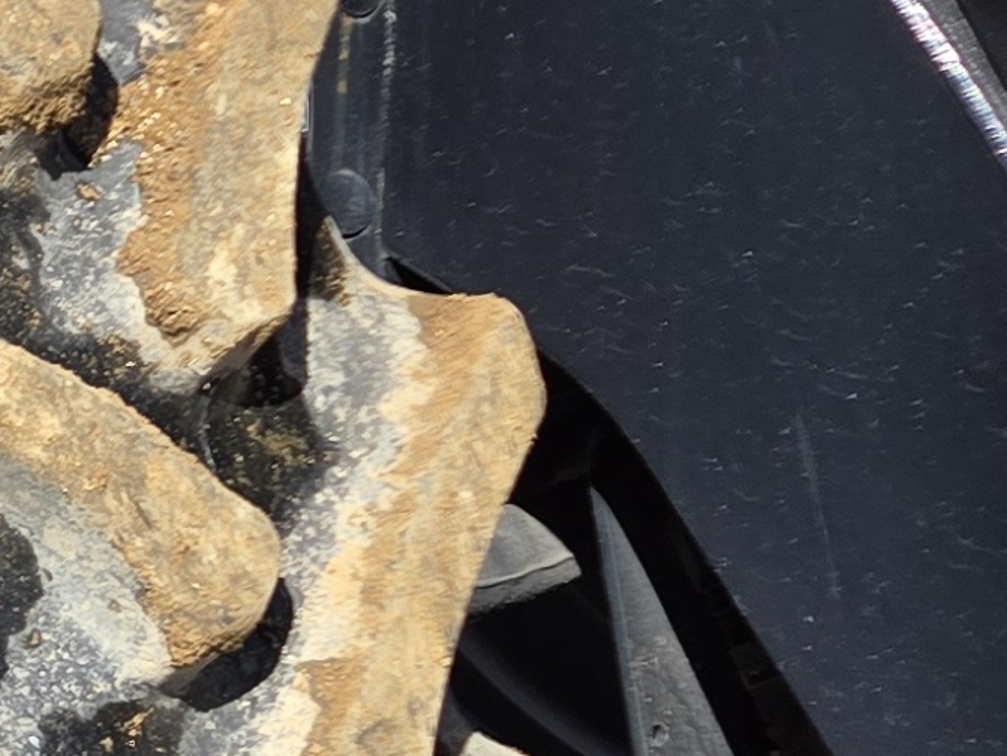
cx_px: -1140
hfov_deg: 12.3
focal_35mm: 137
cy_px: 810
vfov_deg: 10.7
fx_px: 3985
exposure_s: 1/871
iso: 25
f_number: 1.8
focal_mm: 5.4
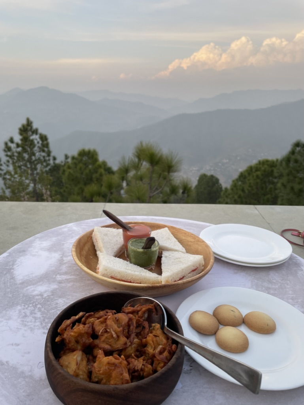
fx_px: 304
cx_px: 152
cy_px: 202
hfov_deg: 53.1
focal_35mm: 26
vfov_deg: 67.3
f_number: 1.6
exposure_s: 1/261
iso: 32
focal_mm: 4.2
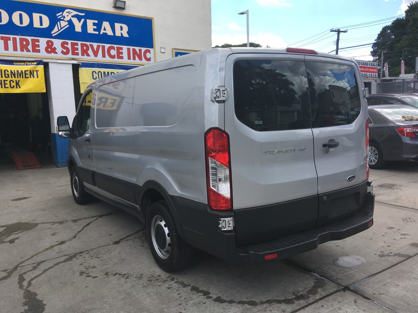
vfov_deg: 48.2
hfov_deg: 61.7
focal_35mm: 29
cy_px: 156
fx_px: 350
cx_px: 209
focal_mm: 4.15
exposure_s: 1/620
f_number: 2.2
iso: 25
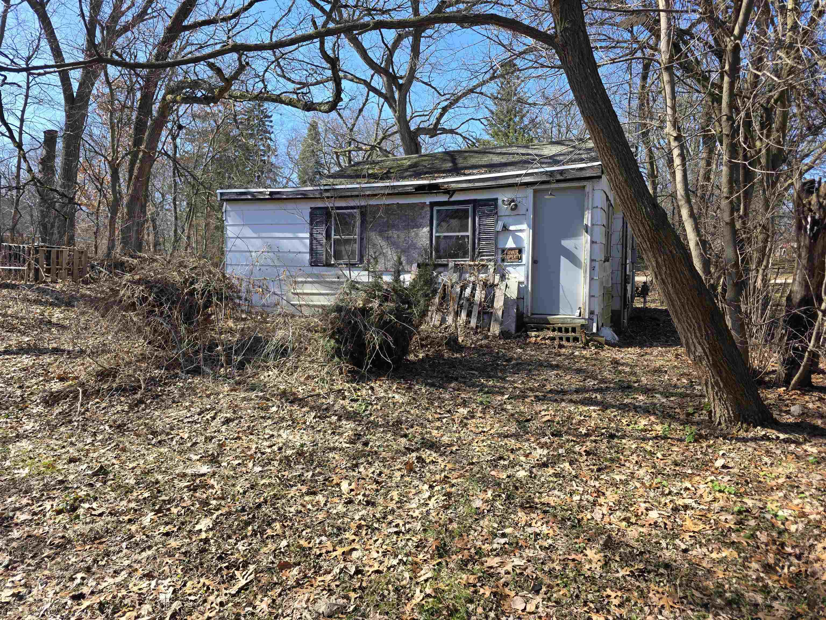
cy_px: 310
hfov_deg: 73.9
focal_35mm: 23
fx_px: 549
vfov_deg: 58.9
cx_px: 413
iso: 80
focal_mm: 6.3
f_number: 1.7
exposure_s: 1/1761
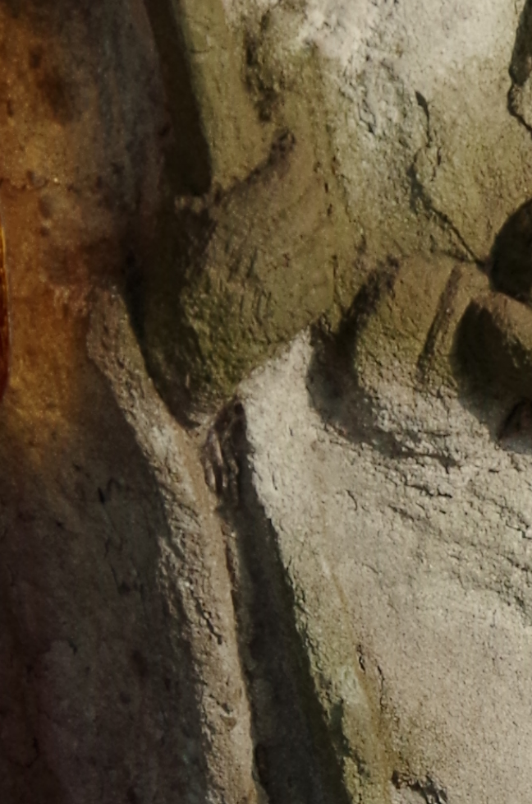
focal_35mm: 398
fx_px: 8859
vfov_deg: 5.2
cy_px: 758
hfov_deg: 3.4
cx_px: 614
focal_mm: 53
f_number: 7.1
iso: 500
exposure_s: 1/400
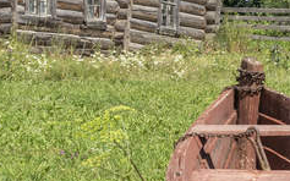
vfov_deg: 6.4
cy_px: 46
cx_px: 379
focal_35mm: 205
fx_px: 1620
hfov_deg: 10.0
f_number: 10
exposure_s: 1/320
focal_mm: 34
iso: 250
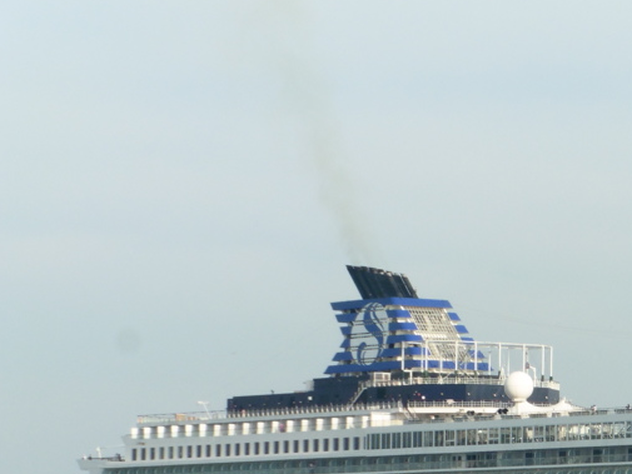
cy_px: 441
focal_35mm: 312
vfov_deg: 4.8
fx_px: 5698
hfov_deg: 6.3
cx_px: 628
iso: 100
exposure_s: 1/200
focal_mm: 27.6
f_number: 6.3
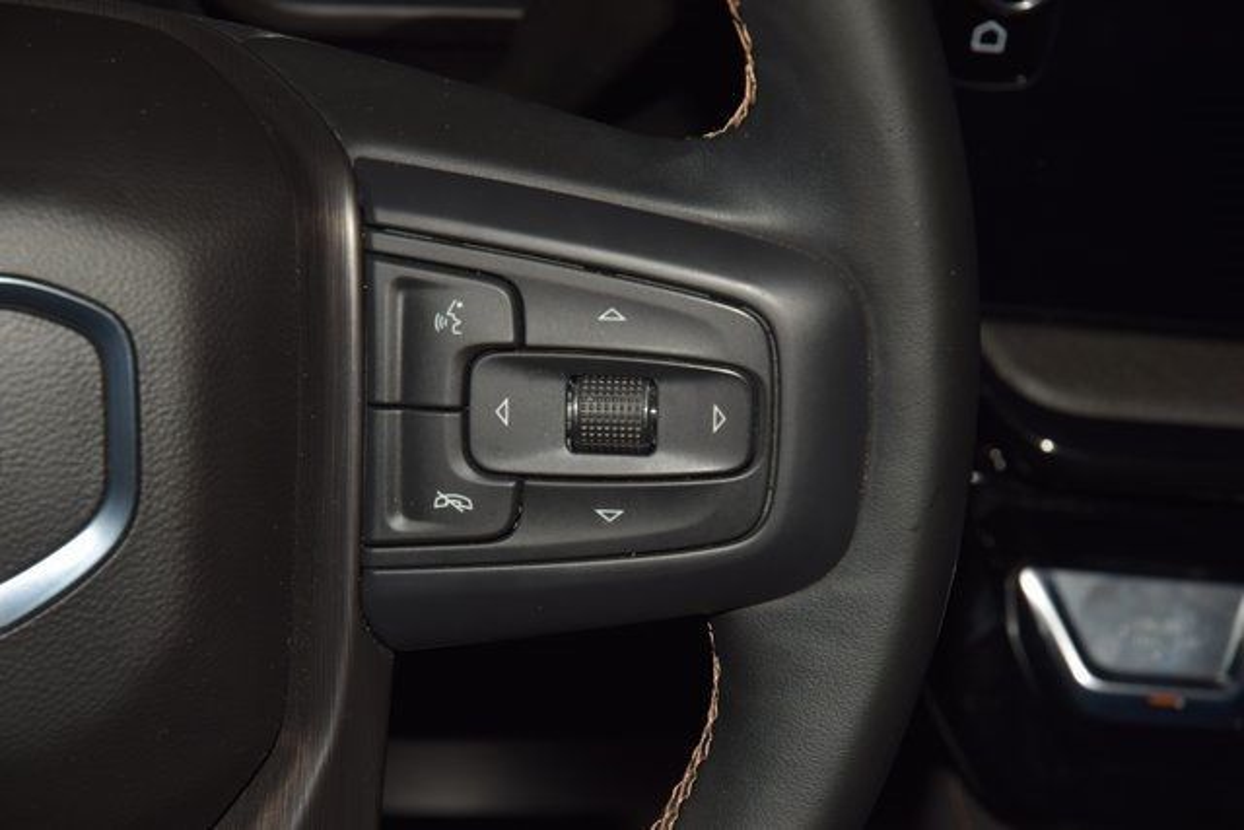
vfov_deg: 13.0
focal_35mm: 105
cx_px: 622
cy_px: 415
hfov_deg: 19.5
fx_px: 3629
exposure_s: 1/125
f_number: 8
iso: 100
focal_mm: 70
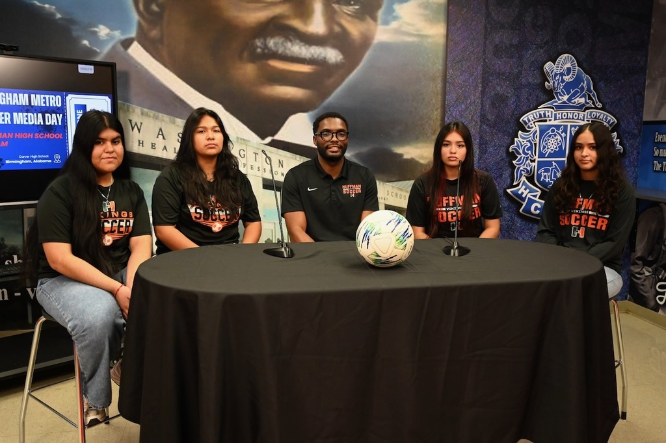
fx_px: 583
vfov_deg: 41.7
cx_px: 333
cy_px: 222
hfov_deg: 59.5
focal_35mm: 32
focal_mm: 31.5
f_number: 4
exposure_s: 1/500
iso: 4500
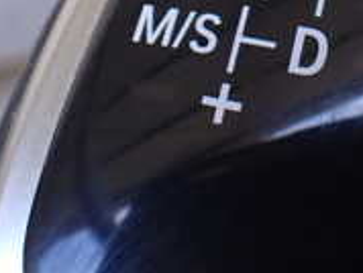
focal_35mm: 101
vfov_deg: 14.0
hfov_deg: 19.0
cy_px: -98
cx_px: 345
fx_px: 1061
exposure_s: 1/125
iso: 200
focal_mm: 5.4
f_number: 2.3
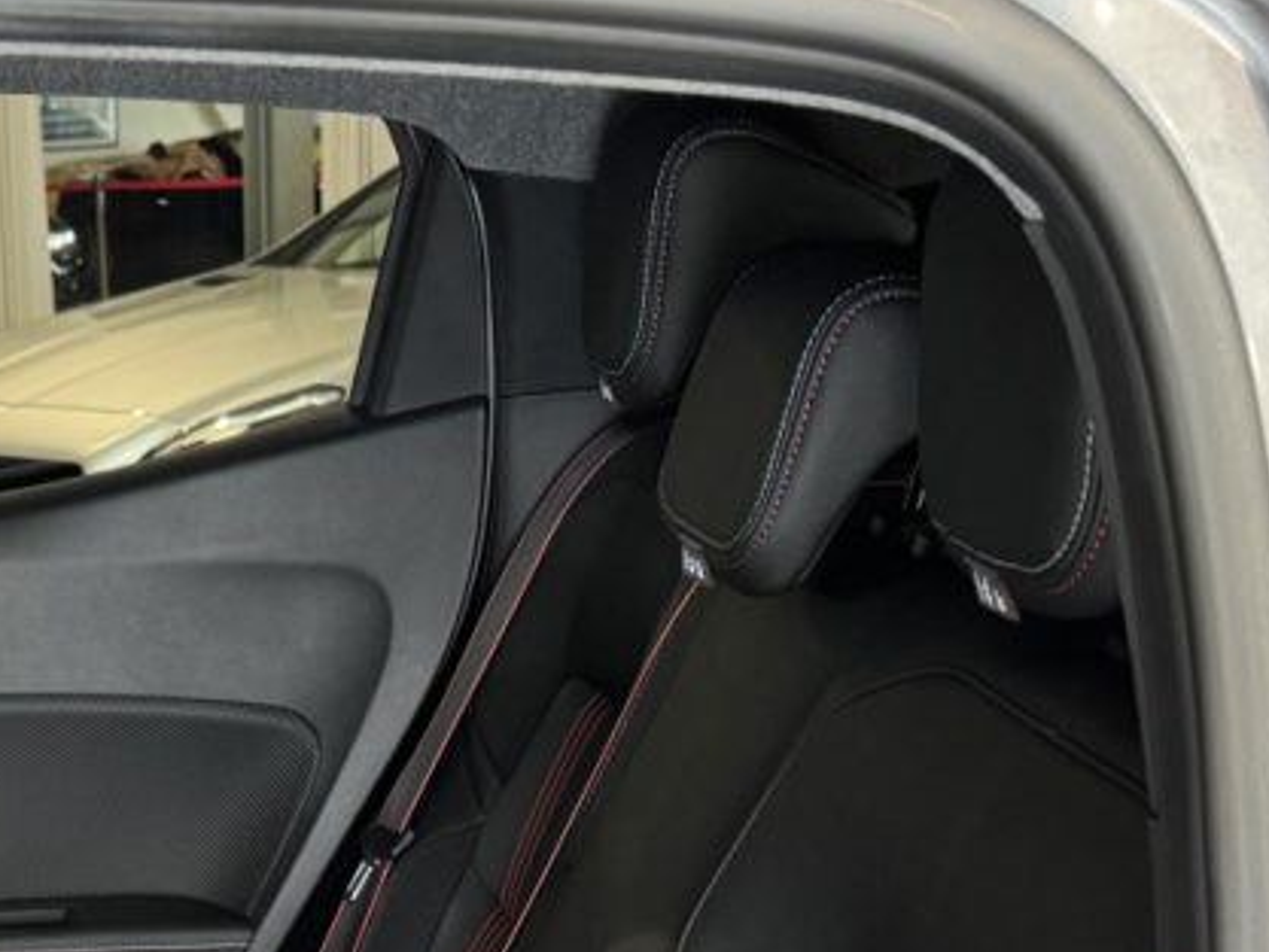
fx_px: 2530
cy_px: 1235
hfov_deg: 26.9
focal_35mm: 69
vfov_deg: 19.6
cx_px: 49
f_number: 1.78
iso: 200
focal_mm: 6.76
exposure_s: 1/92
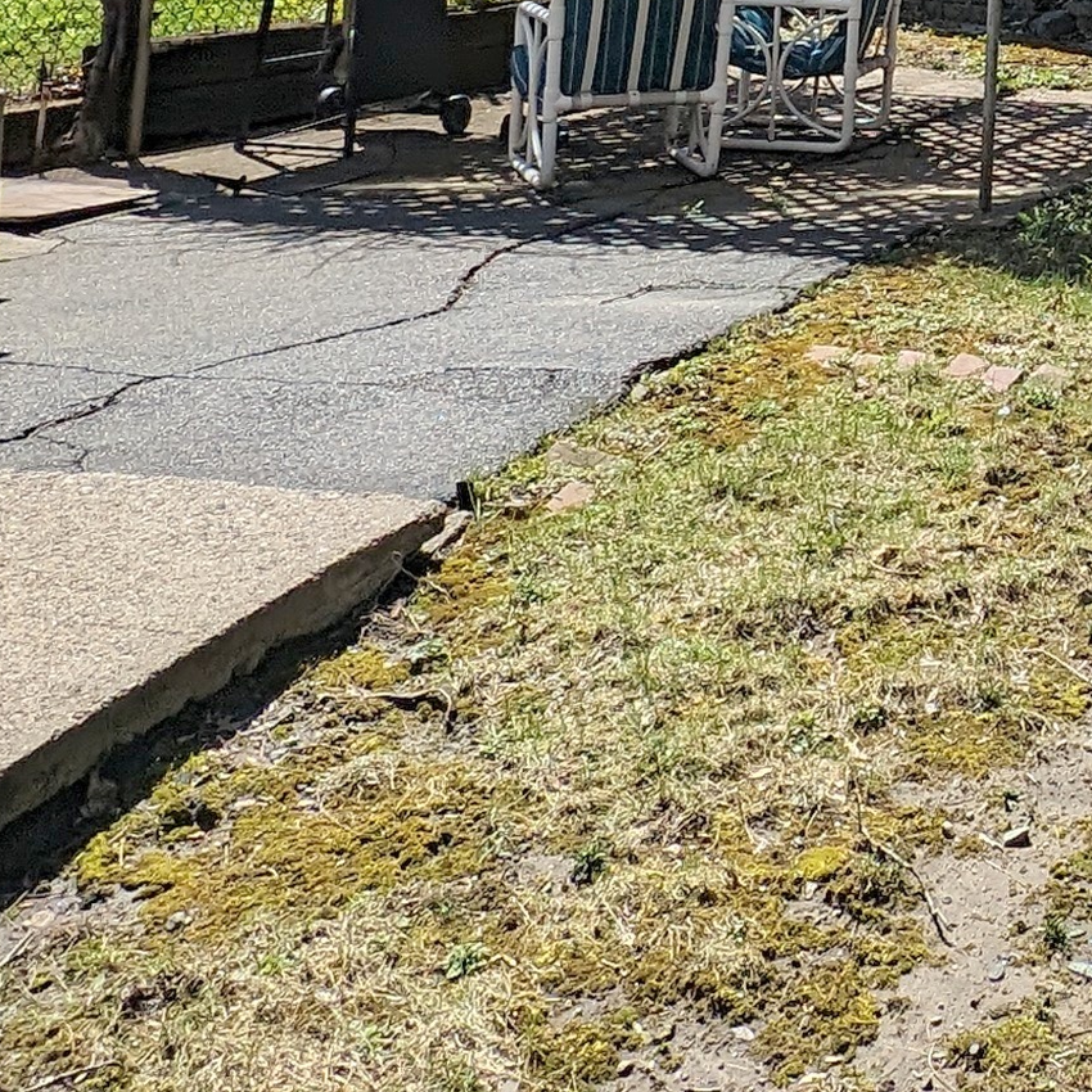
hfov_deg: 27.4
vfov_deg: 27.5
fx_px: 1820
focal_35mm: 51
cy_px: -347
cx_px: 1456
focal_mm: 2.23
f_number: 1.95
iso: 41
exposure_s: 1/3049
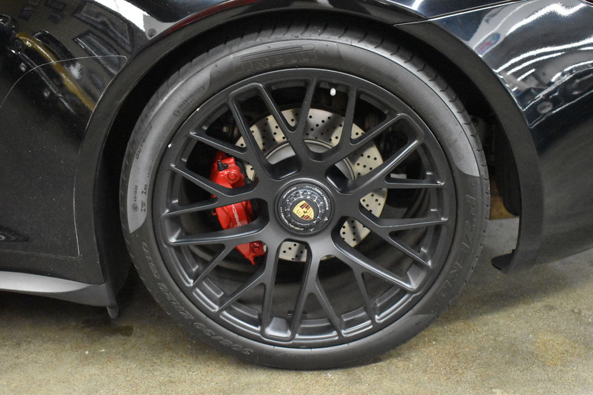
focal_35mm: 46
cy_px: 198
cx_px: 296
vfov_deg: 28.9
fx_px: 766
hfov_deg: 42.3
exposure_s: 1/125
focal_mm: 31
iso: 10000
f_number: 4.2
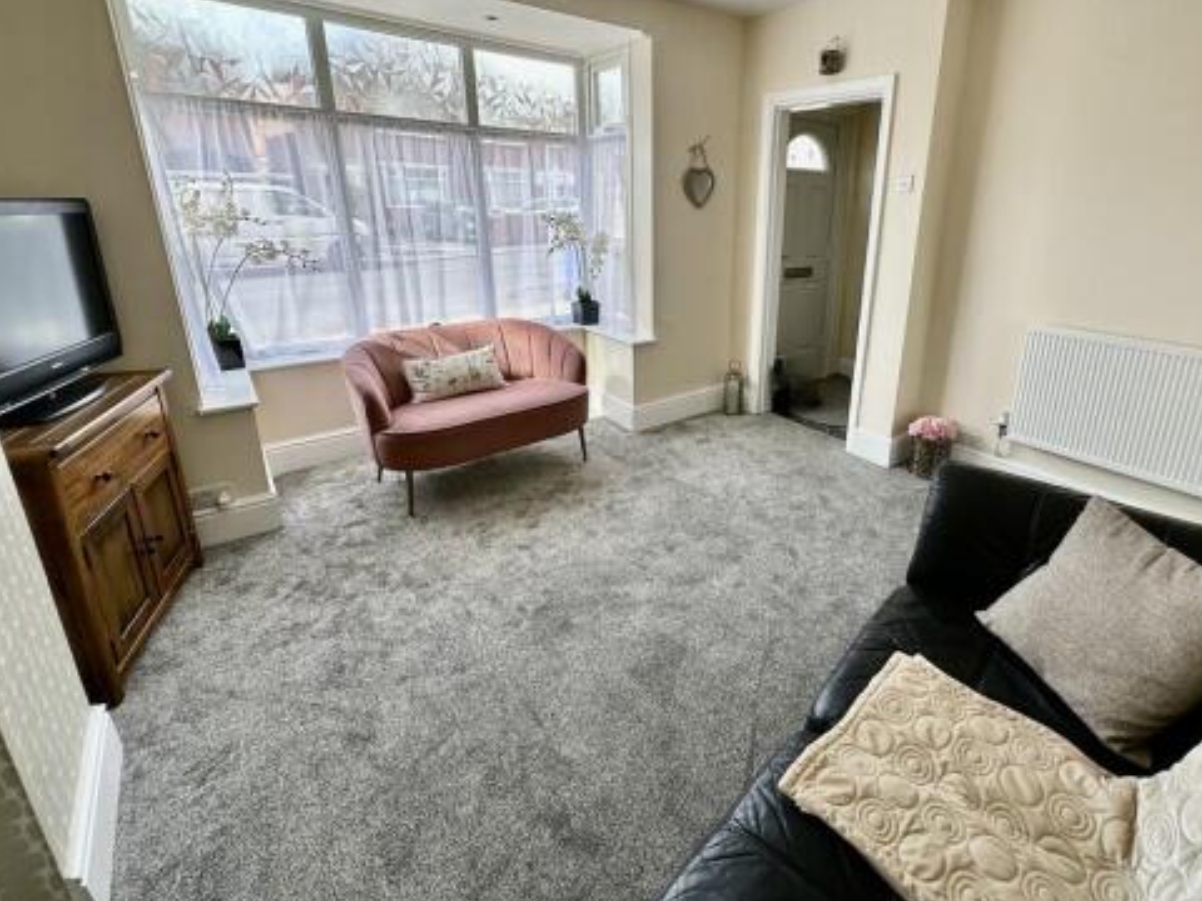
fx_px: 590
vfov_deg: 74.3
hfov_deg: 90.0
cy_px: 382
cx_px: 715
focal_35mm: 17
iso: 40
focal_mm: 2.22
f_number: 2.2
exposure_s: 1/136
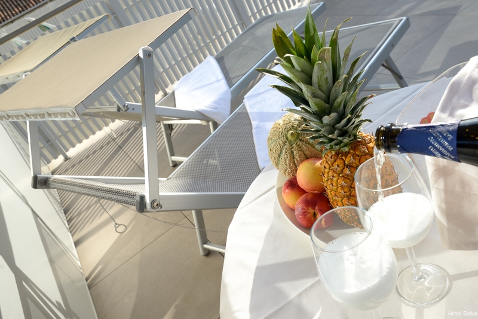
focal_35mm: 32
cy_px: 160
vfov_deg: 41.1
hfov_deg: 58.7
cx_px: 239
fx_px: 425
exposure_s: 1/160
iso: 160
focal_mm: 32
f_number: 7.1
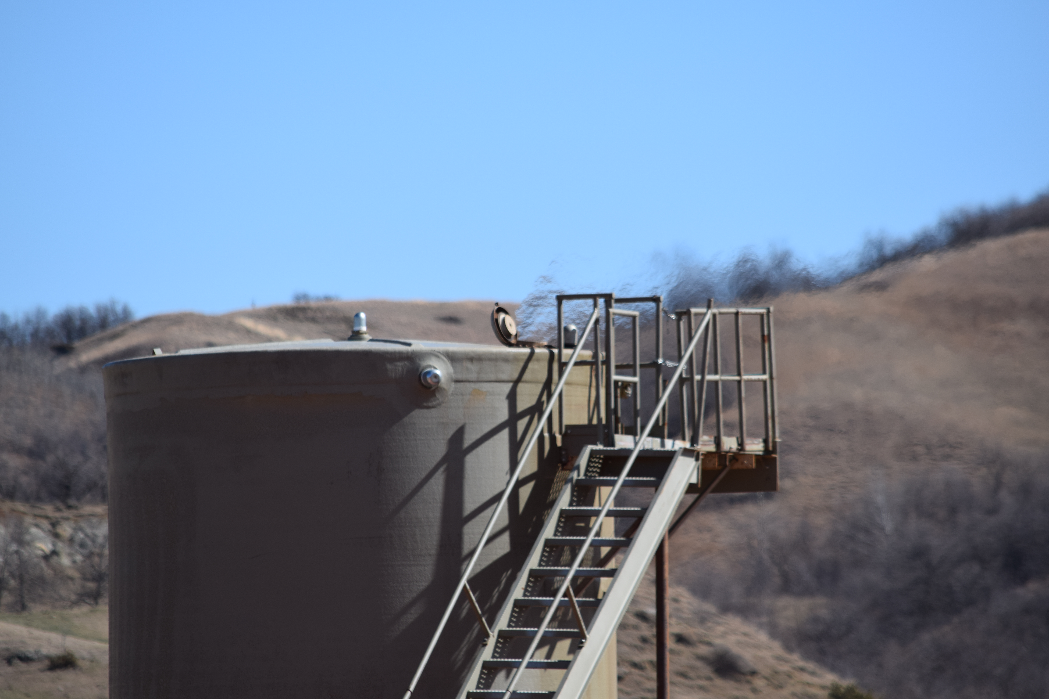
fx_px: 13111
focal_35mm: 450
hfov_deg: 4.6
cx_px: 524
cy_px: 350
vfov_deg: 3.1
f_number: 7.1
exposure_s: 1/800
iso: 200
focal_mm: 300
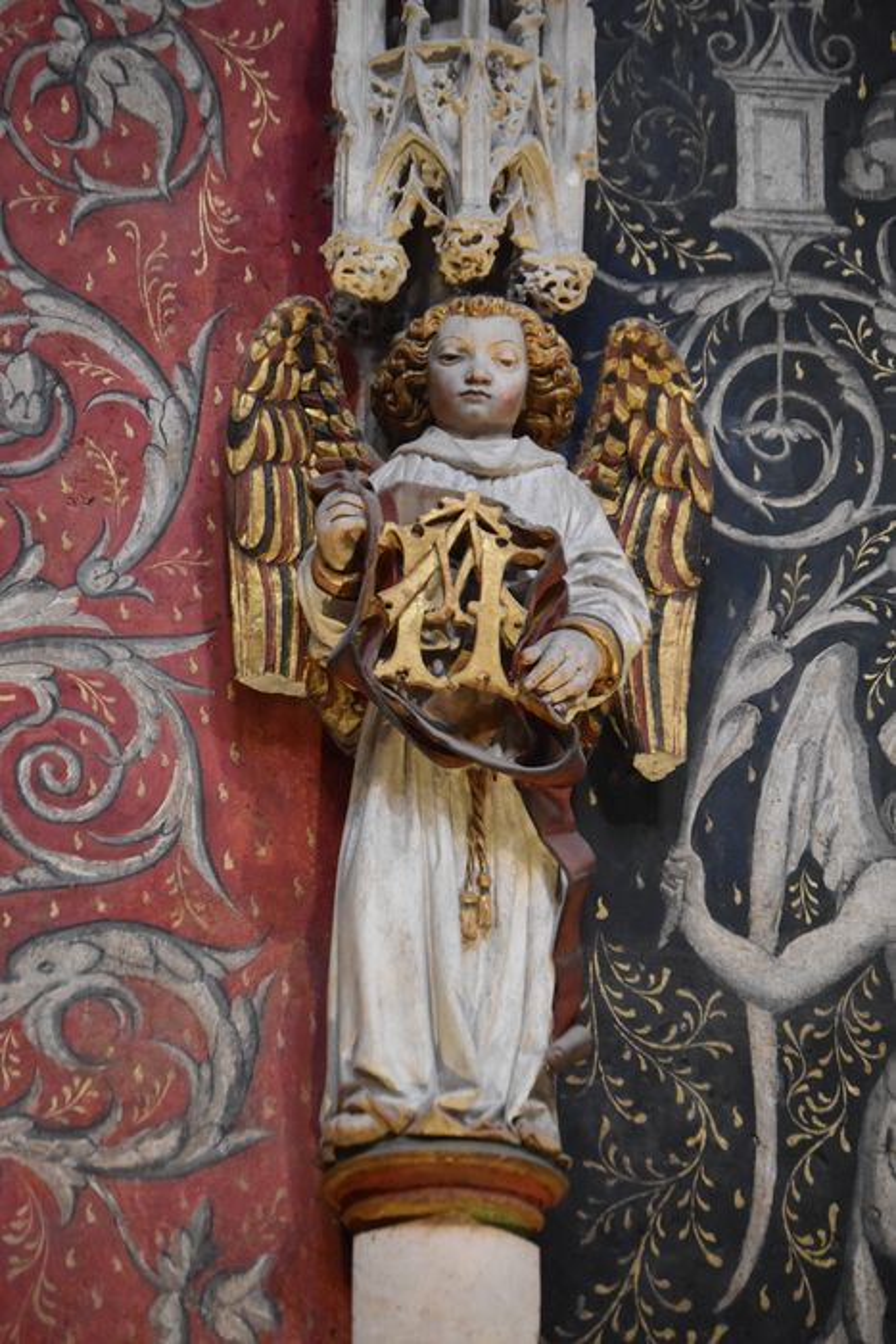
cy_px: 672
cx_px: 448
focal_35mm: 142
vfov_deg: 14.4
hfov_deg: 9.6
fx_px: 5317
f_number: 4.5
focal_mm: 95
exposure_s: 1/125
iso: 5000
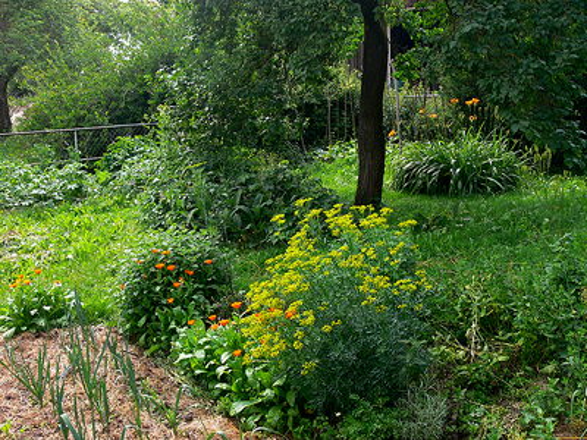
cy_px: 220
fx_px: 594
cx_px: 294
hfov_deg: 52.6
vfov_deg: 40.7
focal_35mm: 35
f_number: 4
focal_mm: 7.4
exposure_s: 1/50
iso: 100
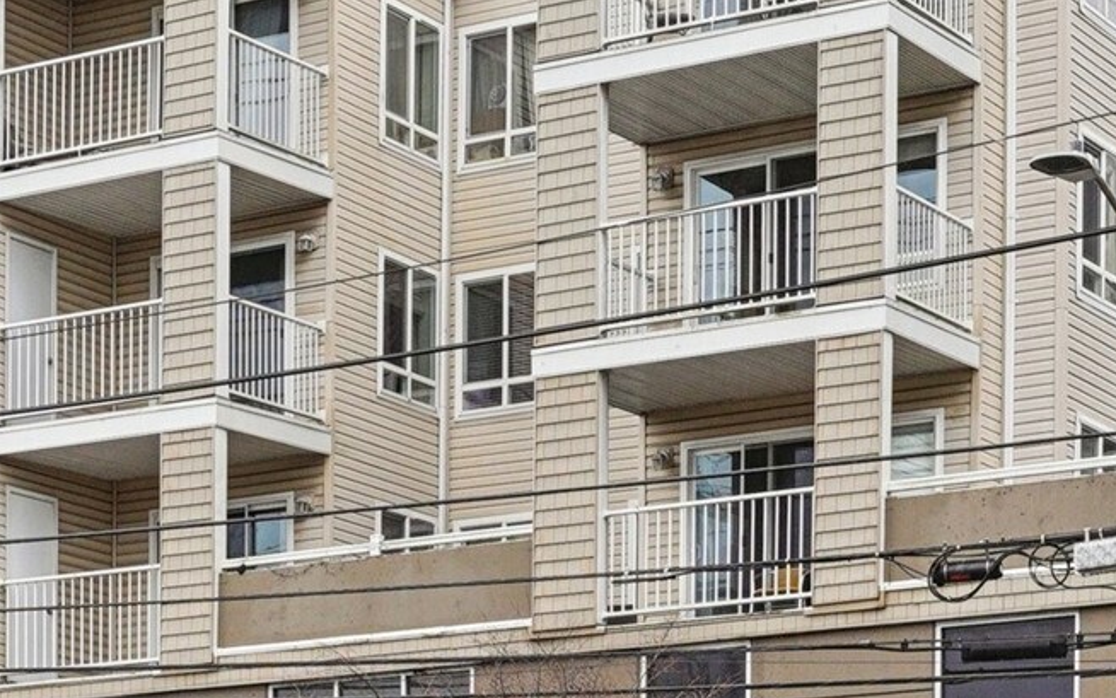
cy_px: 497
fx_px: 3377
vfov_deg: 11.8
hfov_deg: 18.5
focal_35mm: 111
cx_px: 177
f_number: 8
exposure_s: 1/125
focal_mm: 28
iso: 400
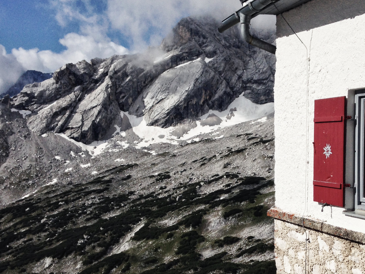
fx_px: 580
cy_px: 187
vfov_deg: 26.4
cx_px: 209
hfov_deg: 34.9
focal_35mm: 55
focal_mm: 4.1
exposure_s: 1/4184
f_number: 2.4
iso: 50
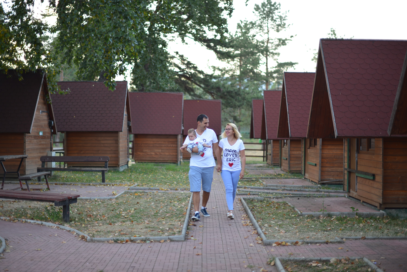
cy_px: 136
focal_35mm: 50
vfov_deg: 27.0
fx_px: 565
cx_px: 204
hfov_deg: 39.6
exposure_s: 1/500
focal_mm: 50
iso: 160
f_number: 1.6
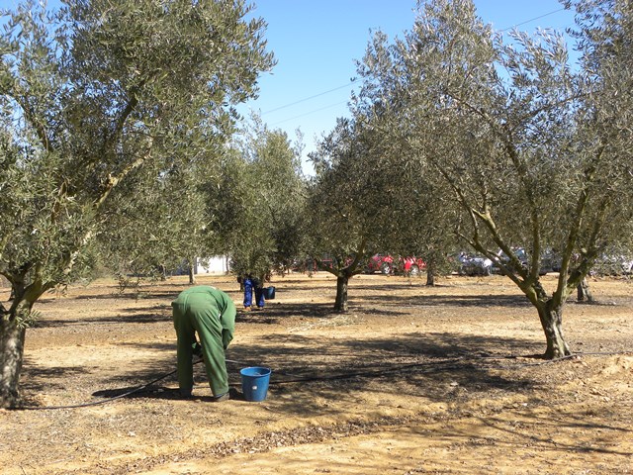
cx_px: 316
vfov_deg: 35.1
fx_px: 750
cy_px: 238
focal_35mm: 41
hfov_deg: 45.8
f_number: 3.5
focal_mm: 7.3
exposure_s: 1/500
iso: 64
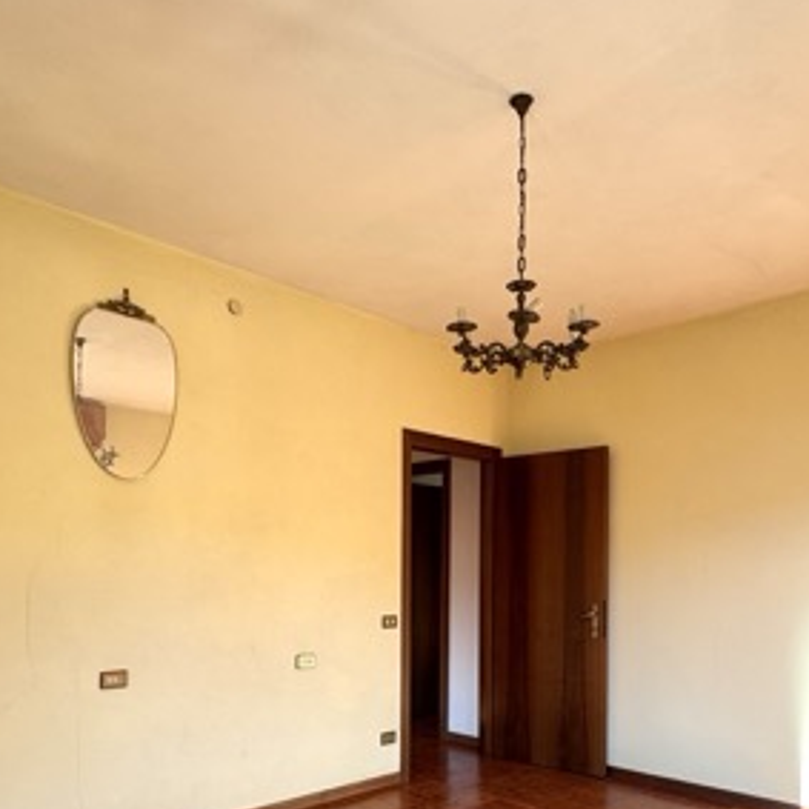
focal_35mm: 28
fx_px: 740
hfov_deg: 57.3
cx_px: 412
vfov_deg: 55.3
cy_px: 577
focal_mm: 2.22
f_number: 2.2
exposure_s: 1/99
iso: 50
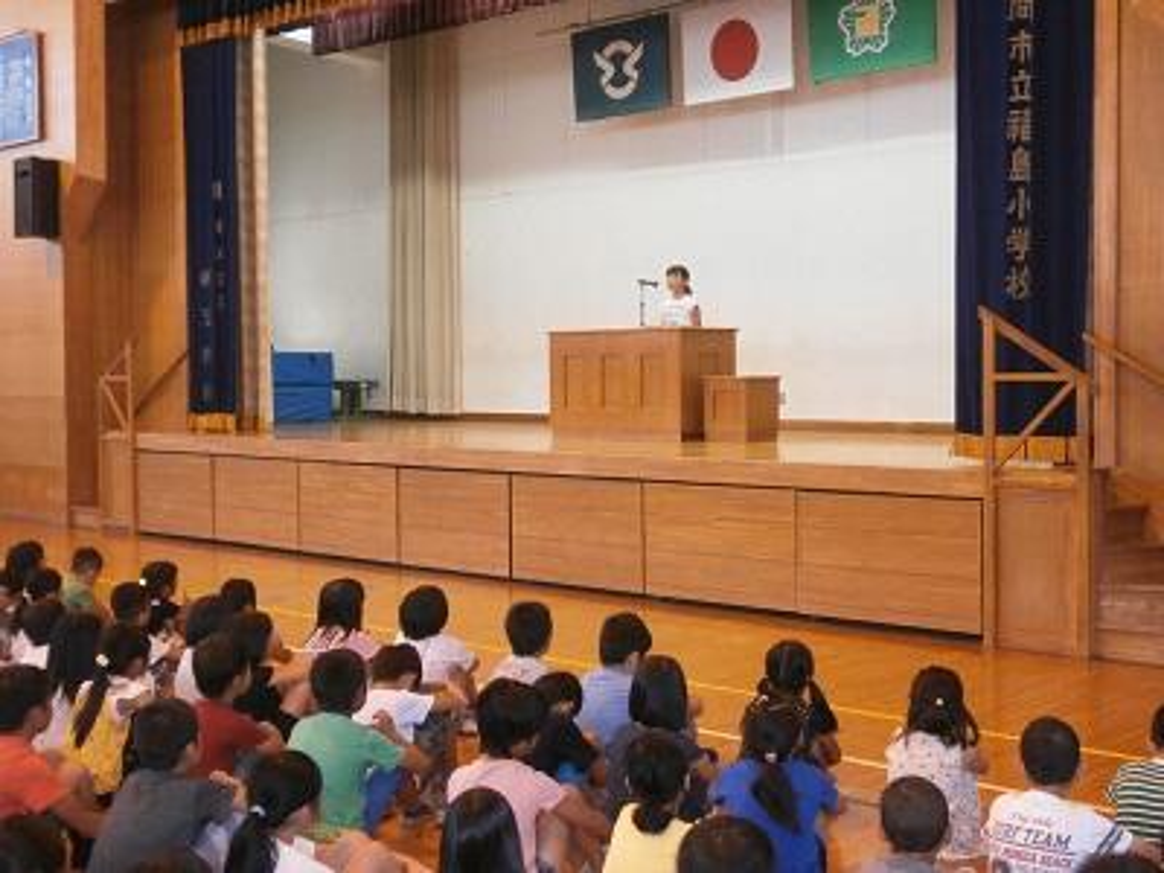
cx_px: 582
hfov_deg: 40.4
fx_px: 1580
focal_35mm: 47
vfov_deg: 30.9
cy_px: 436
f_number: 3.4
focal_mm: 8.3
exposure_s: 1/40
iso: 250
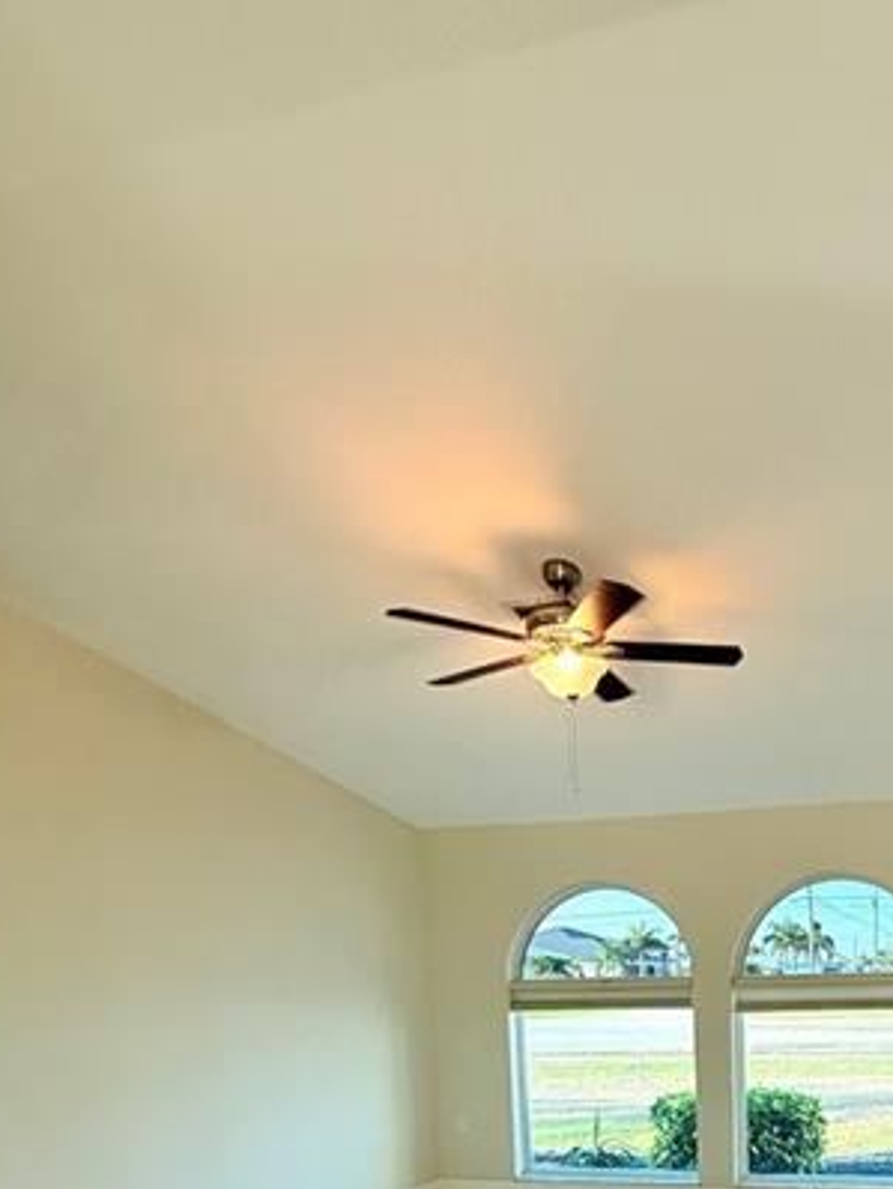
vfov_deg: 57.0
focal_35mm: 27
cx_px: 821
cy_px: 1052
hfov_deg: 45.9
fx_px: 928
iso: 80
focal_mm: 2.22
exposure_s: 1/120
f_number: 2.2
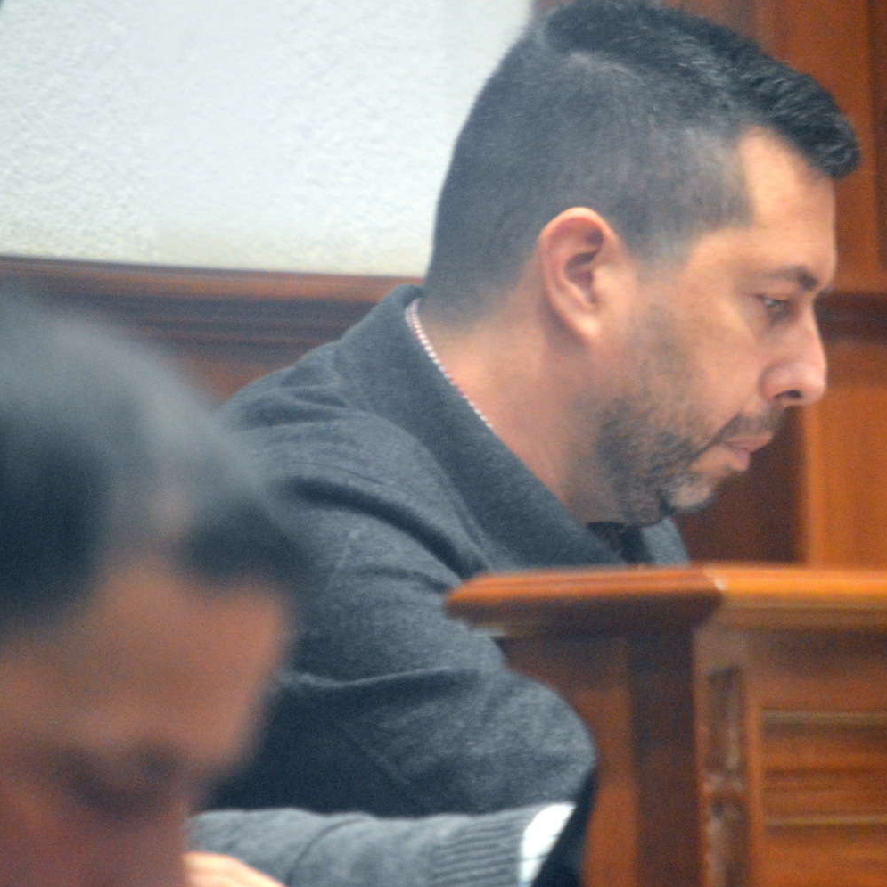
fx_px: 16698
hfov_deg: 3.0
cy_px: 444
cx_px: 638
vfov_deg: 3.0
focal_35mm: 576
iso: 3200
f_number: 5.6
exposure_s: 1/100
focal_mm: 300
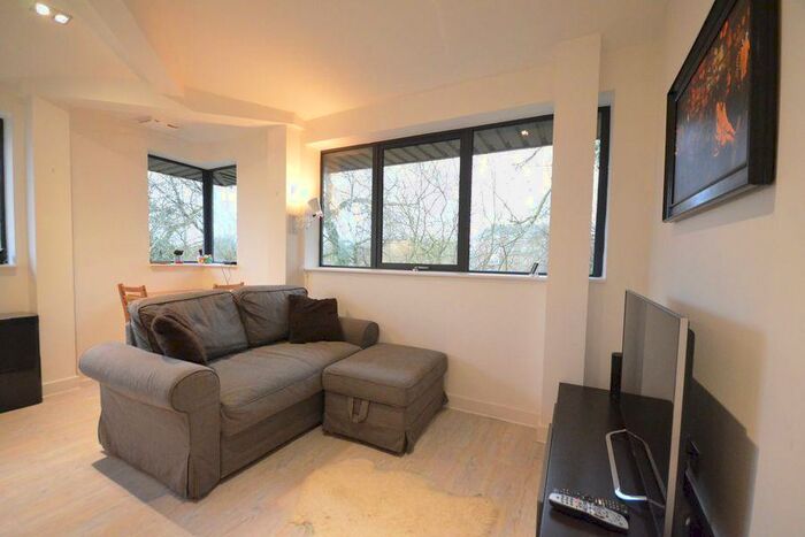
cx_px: 402
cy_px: 268
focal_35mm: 15
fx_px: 335
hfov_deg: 100.4
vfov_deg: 77.4
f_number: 4
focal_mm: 10
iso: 5600
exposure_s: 1/100
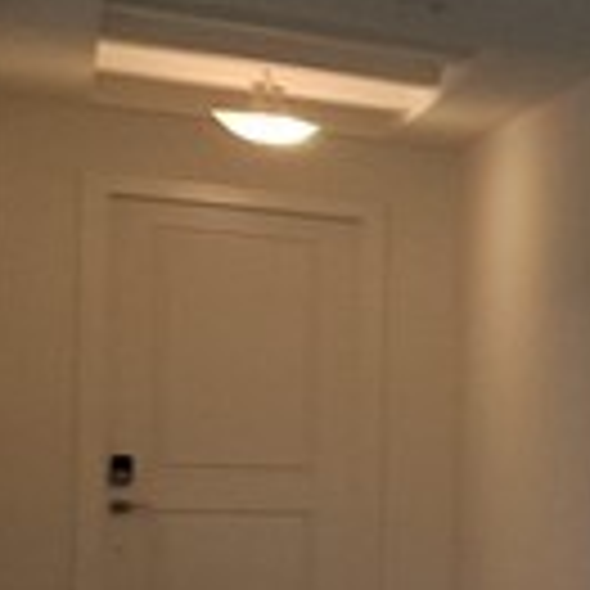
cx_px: 2067
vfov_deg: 19.0
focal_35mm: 90
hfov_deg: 9.6
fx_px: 1735
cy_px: 527
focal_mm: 1.74
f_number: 2.2
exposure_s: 1/40
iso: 64
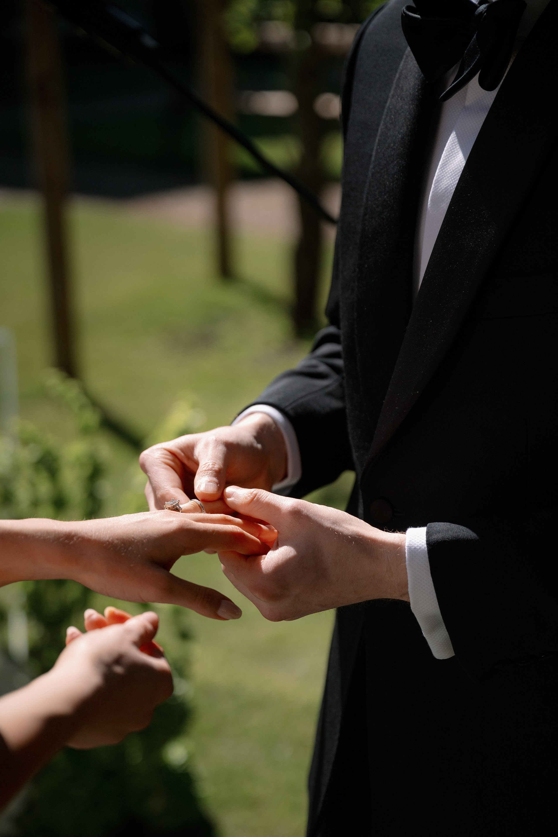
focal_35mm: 70
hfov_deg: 19.5
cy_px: 418
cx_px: 279
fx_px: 1627
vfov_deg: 28.8
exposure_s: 1/8000
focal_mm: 70
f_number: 2.8
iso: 160
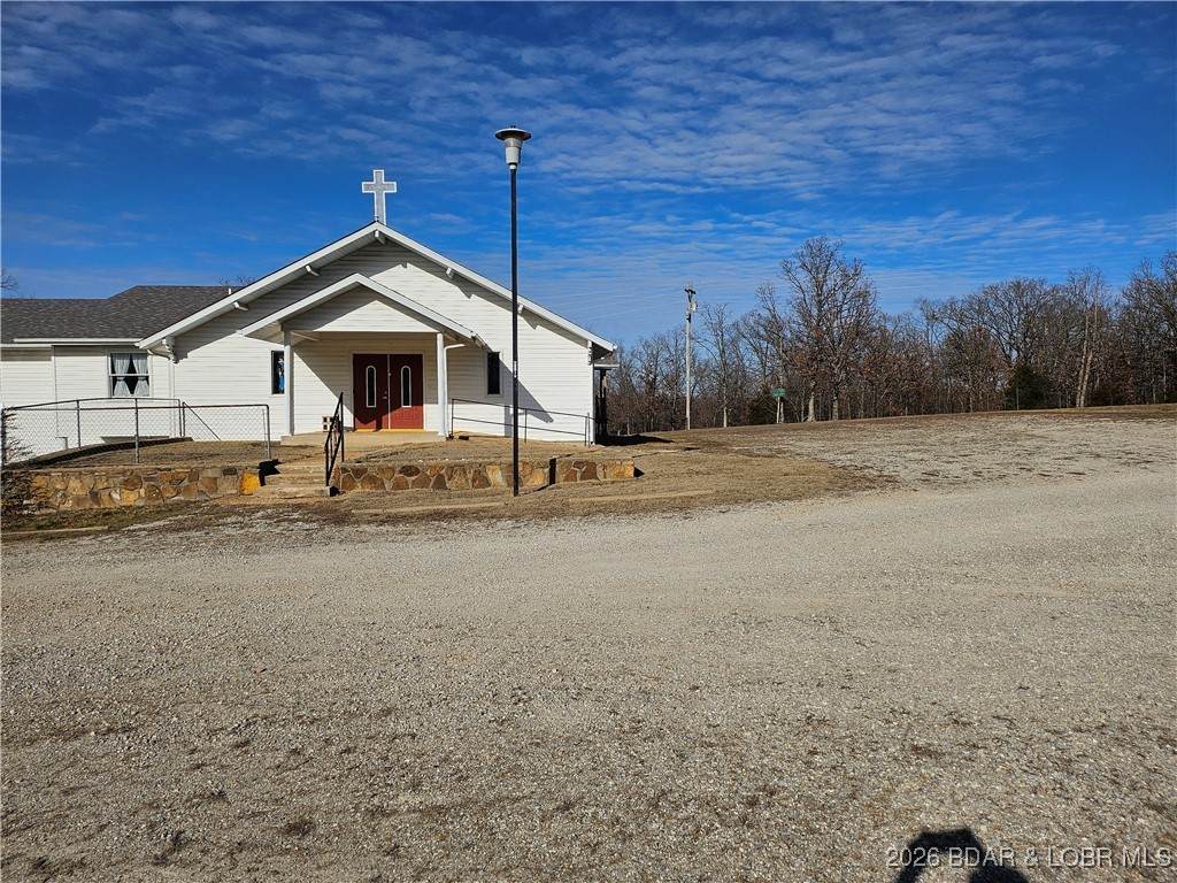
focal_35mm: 24
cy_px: 442
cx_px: 588
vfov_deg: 56.8
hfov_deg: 71.6
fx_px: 816
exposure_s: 1/10435
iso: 50
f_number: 1.8
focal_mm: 5
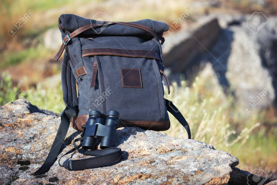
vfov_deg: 9.2
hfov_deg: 13.7
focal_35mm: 150
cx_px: 138
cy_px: 92
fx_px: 1154
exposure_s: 1/800
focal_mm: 150
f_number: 5
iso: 320
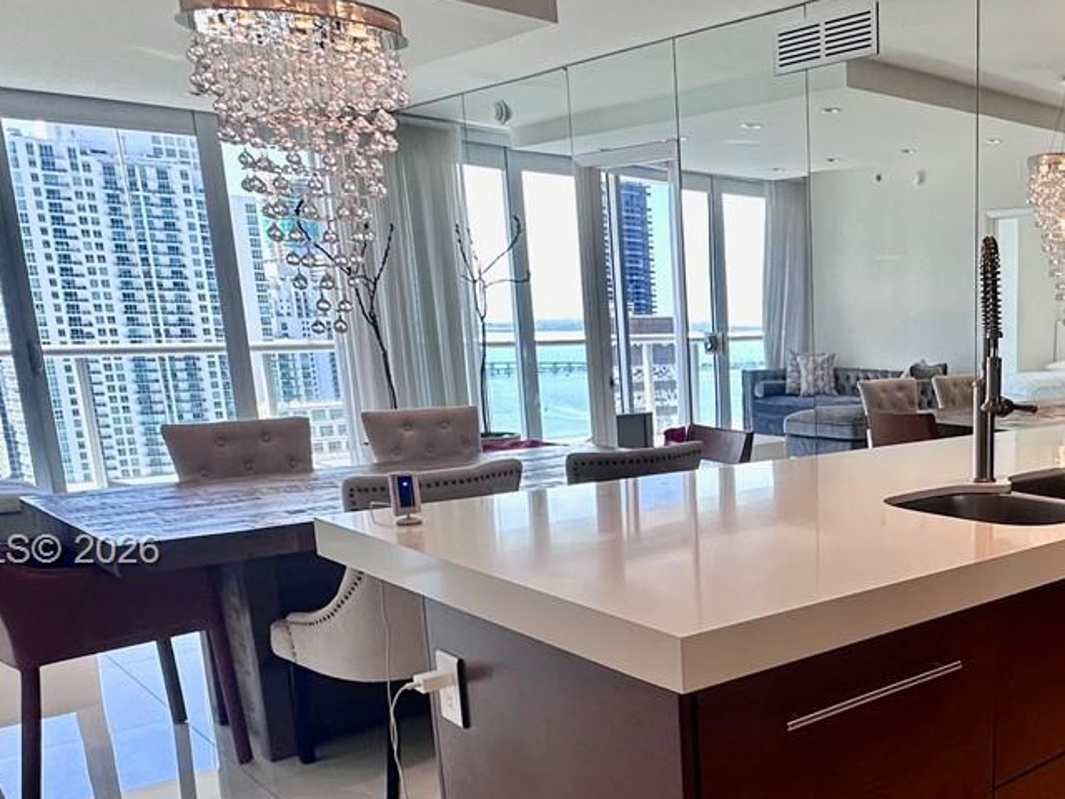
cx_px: 973
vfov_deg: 40.0
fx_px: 1077
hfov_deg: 47.0
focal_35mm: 35
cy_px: 553
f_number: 2.2
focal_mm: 2.22
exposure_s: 1/120
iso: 64
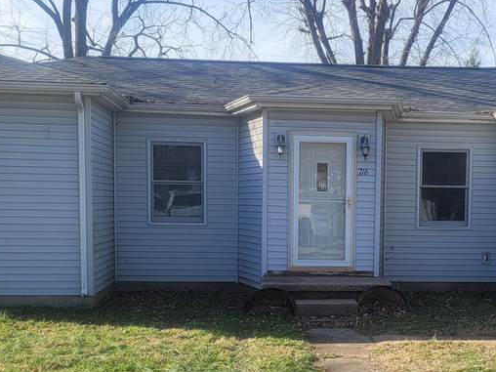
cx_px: 349
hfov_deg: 30.4
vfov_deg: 23.1
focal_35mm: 63
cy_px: 275
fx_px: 903
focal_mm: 7
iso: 20
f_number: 1.8
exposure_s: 1/586
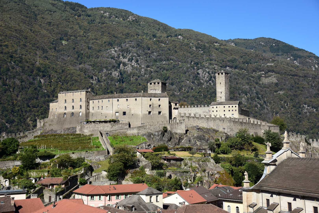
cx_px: 160
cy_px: 106
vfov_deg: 25.8
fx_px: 465
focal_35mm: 52
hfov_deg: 37.9
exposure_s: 1/2500
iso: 320
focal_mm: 35
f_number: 4.5
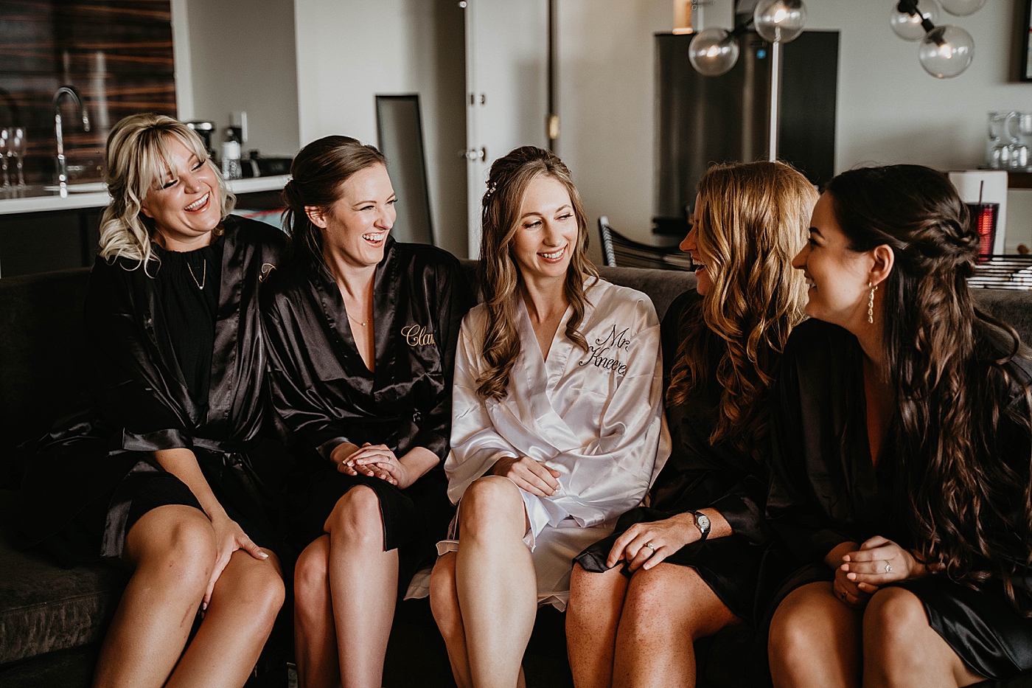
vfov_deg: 26.0
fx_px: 1490
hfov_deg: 38.2
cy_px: 344
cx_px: 516
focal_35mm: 52
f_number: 2.8
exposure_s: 1/100
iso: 1000
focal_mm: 52
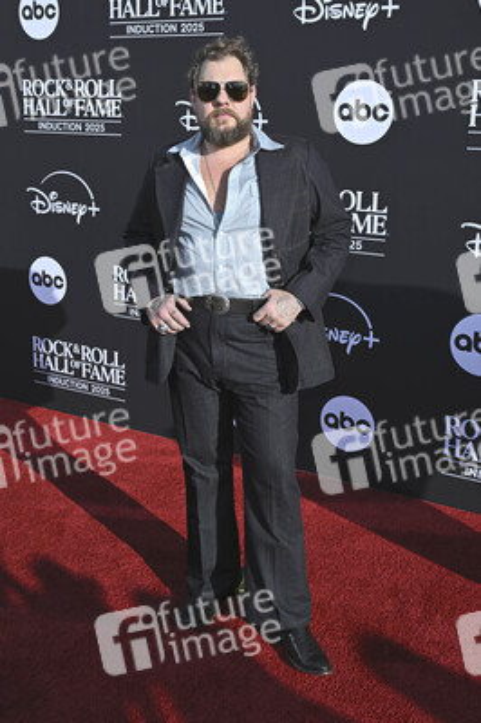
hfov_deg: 37.8
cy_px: 362
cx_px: 240
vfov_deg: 54.5
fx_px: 703
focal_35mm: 35
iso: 160
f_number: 10
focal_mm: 35
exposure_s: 1/320
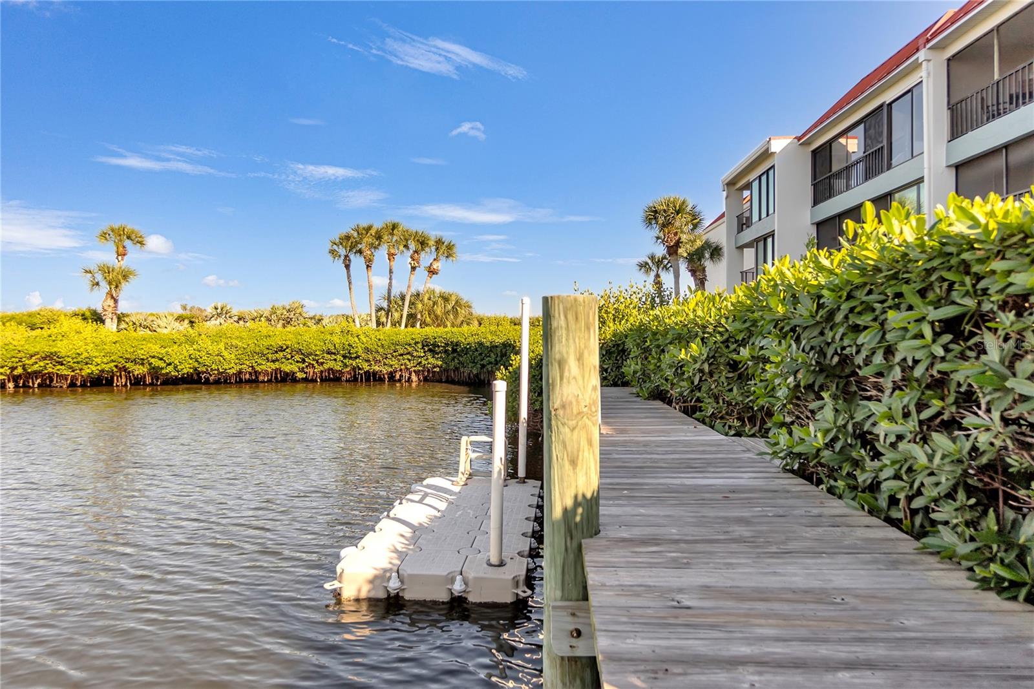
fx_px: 603
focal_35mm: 21
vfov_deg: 59.5
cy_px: 344
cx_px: 517
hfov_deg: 81.2
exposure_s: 1/640
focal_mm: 14
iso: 100
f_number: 4
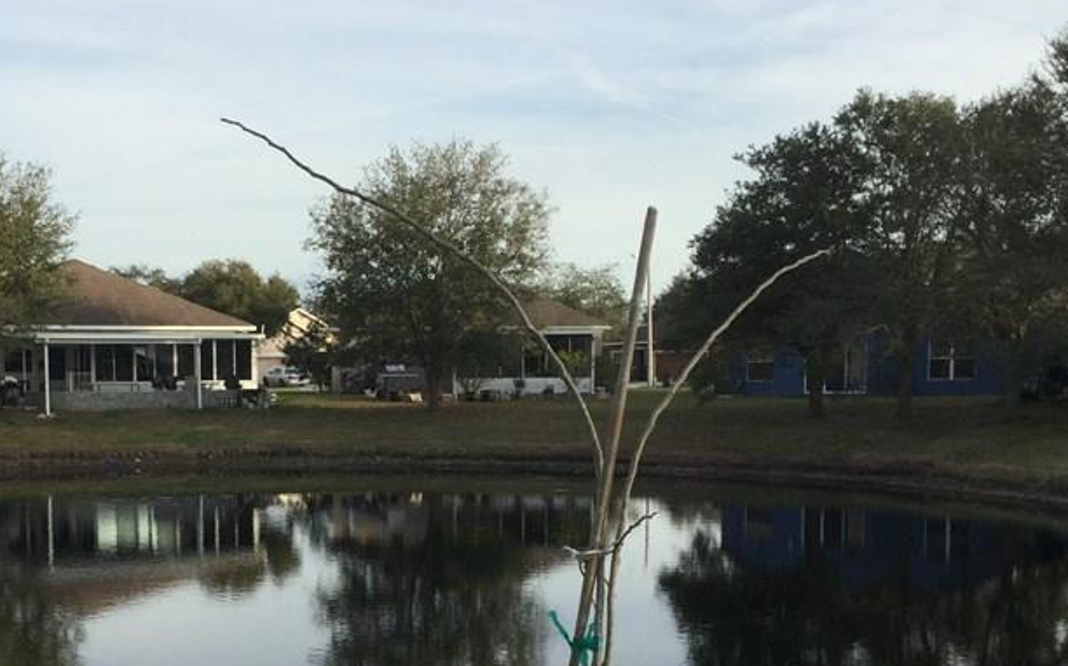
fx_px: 1600
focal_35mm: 55
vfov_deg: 23.3
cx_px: 382
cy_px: 492
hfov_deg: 36.6
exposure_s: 1/684
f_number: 2.4
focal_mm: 3.3
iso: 25
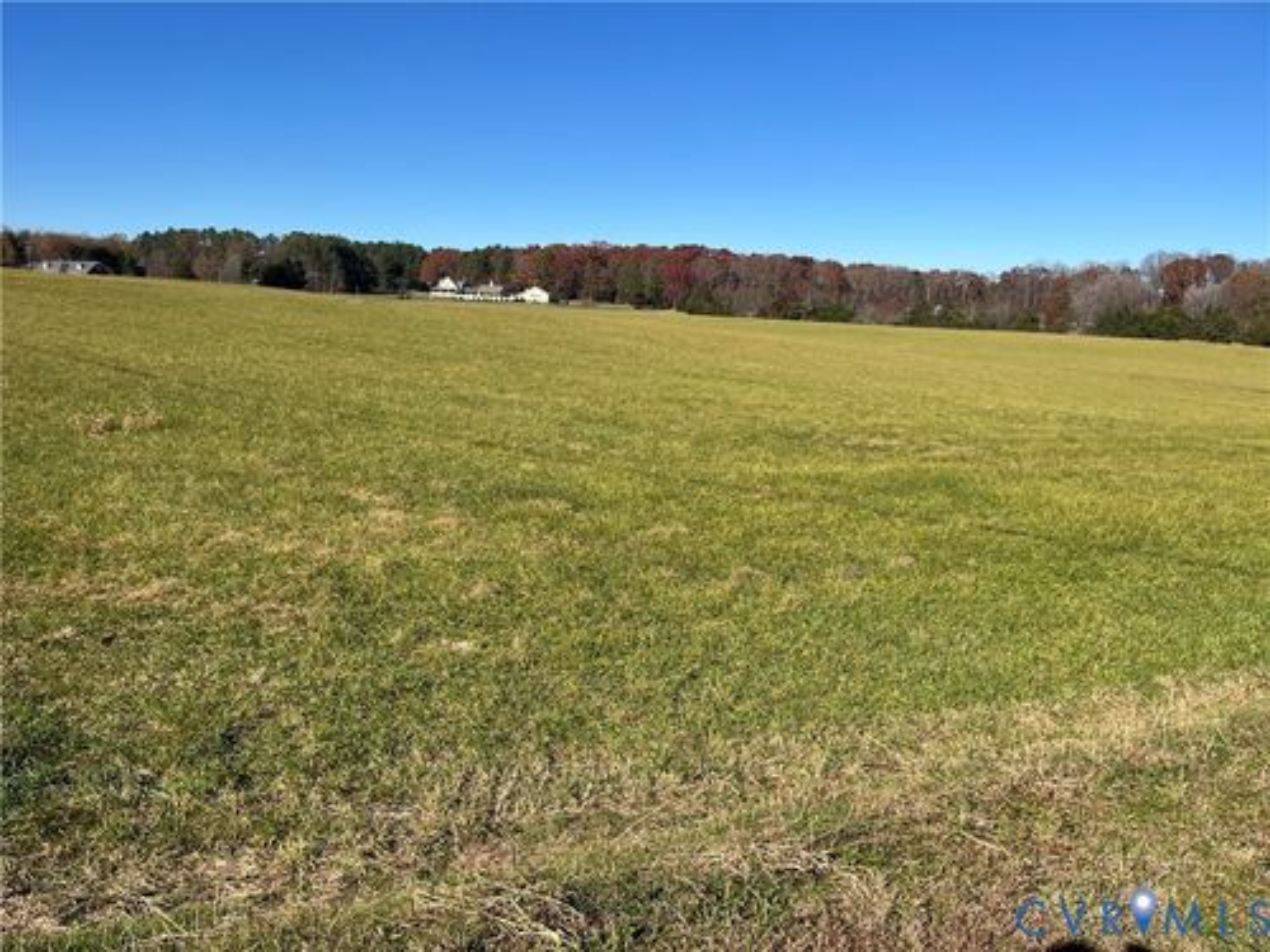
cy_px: 476
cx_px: 635
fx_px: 954
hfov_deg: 67.3
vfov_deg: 53.1
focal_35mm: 26
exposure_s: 1/3745
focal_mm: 5.1
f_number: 1.6
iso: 50
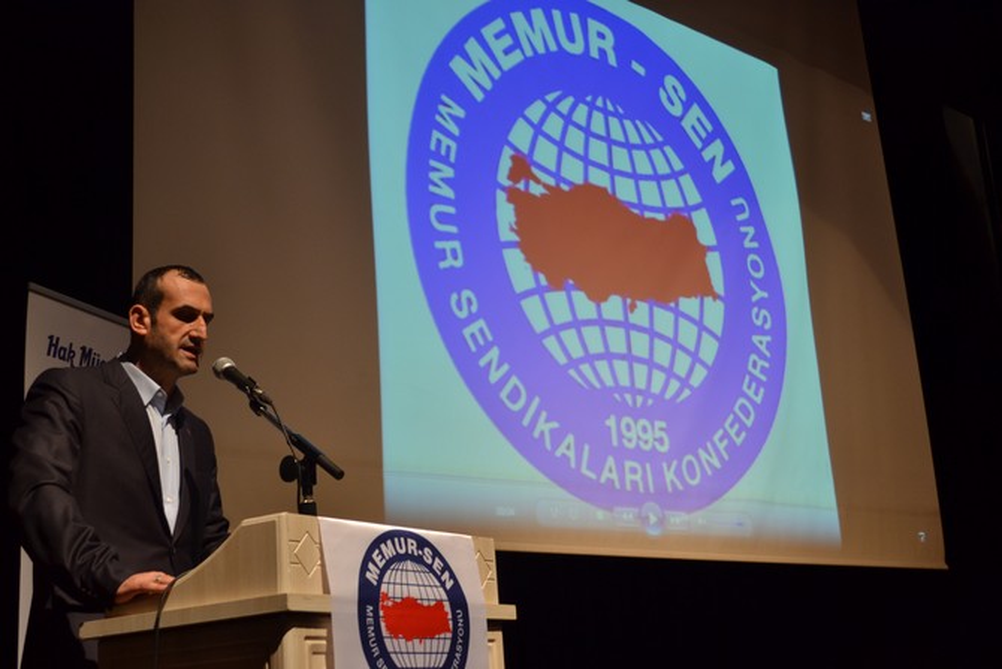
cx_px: 501
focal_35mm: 48
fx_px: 1336
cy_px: 334
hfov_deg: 41.1
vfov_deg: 28.1
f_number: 4.8
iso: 400
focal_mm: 32
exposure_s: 1/25
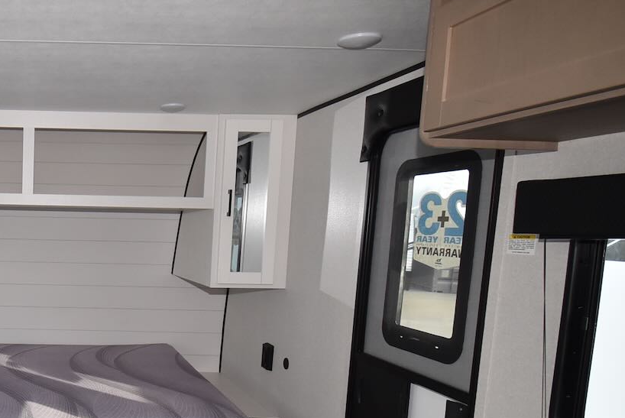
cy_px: 301
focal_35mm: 33
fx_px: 573
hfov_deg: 49.4
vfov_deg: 39.2
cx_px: 37
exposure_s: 1/80
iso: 800
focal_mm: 10
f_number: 4.5
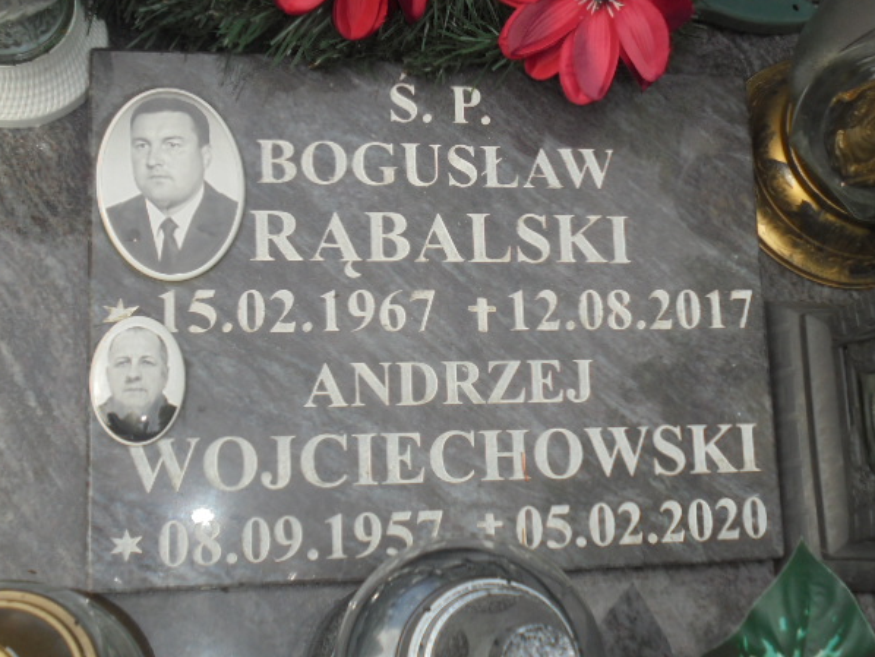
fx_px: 1163
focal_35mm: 46
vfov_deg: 31.5
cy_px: 318
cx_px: 449
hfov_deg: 41.2
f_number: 4.5
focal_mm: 7.8
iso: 100
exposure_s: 1/160
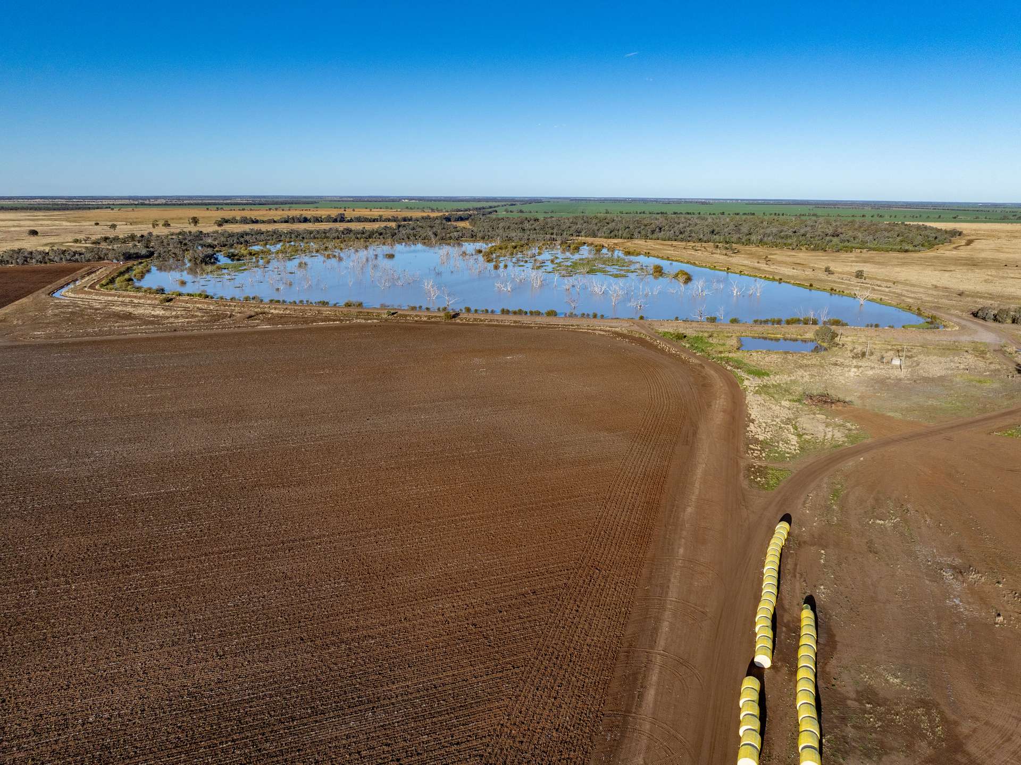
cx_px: 510
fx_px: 708
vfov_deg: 56.8
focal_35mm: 24
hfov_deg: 71.6
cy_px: 382
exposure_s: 1/500
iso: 200
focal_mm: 12.29
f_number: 2.8
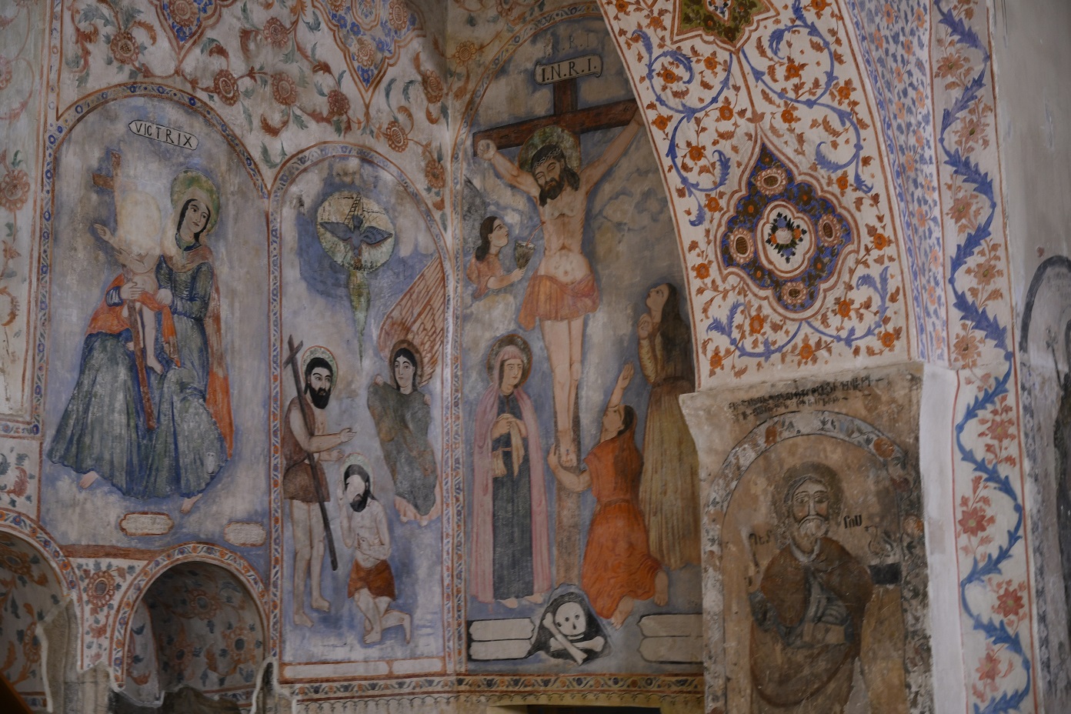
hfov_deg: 35.1
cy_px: 357
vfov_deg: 23.8
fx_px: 1696
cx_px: 536
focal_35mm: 57
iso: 500
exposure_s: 1/20
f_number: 3.3
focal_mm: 38
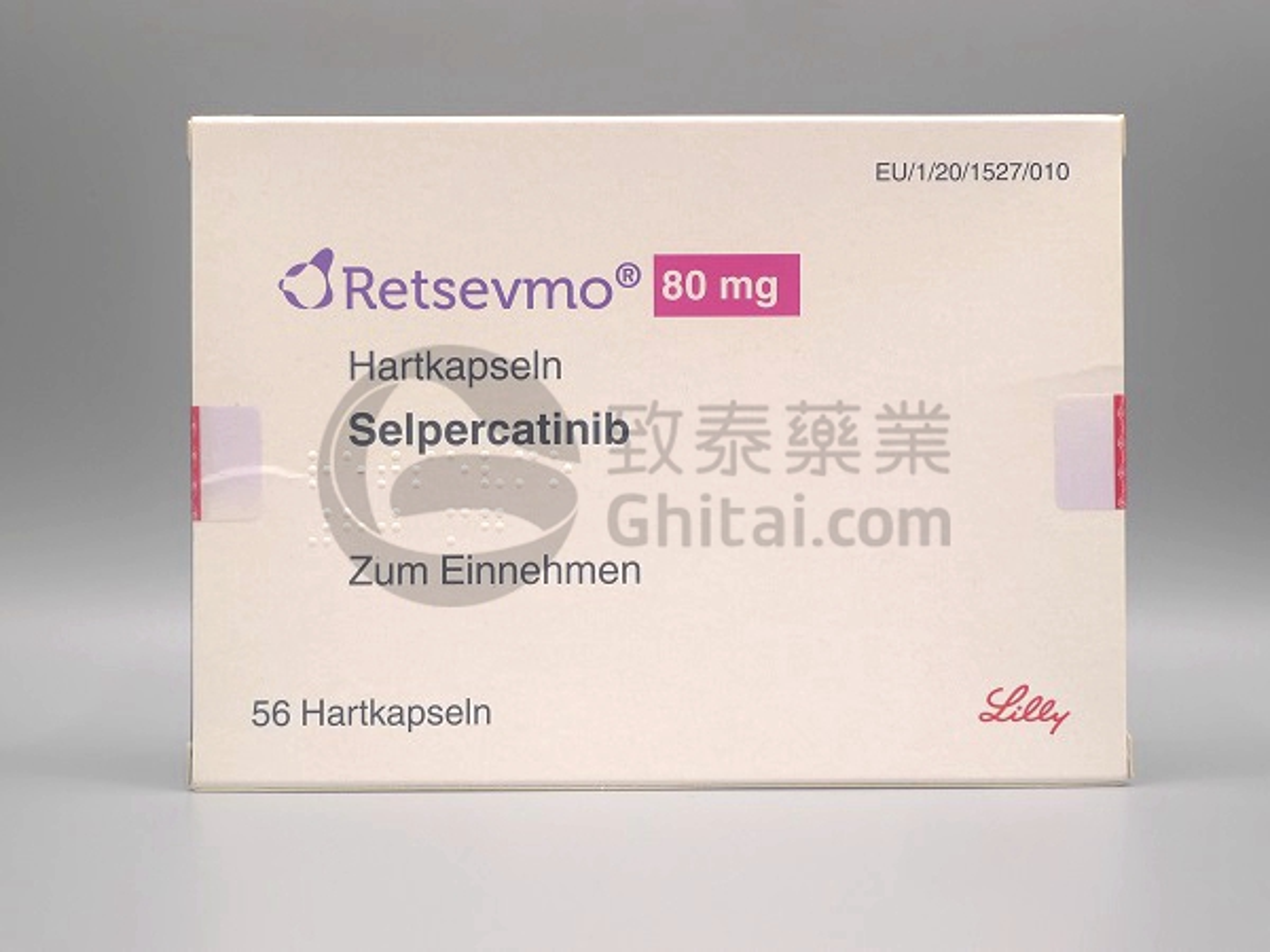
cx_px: 635
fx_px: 2091
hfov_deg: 33.8
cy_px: 476
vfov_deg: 25.7
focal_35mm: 57
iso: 80
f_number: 2.8
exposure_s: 1/125
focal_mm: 12.1
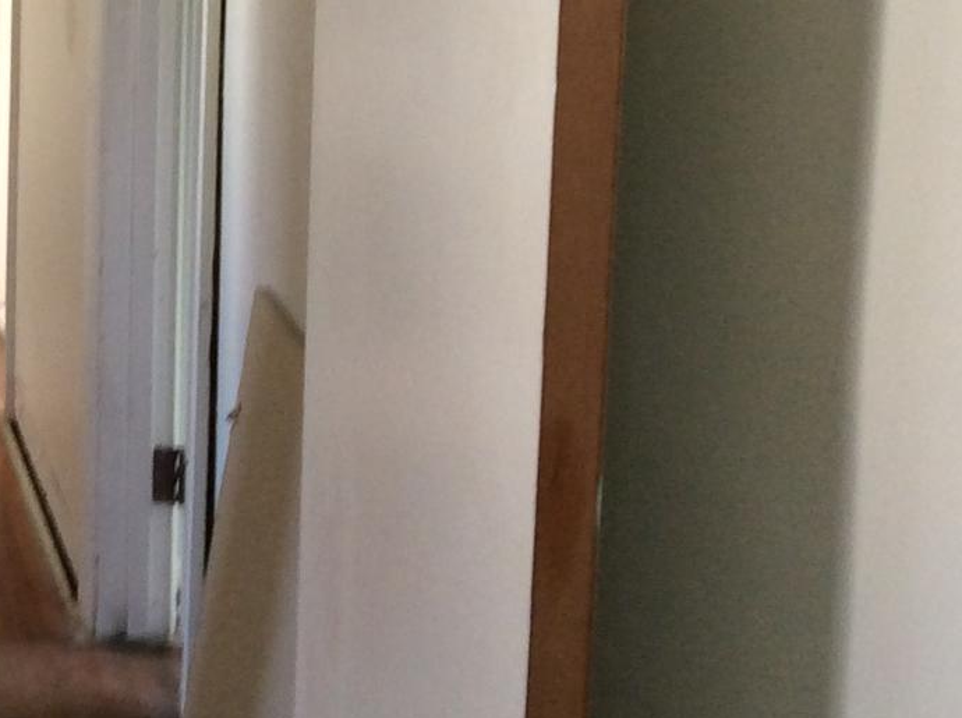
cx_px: -329
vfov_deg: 14.9
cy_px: -172
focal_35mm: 95
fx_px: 2636
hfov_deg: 19.0
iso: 50
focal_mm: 3.3
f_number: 2.4
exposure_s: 1/24
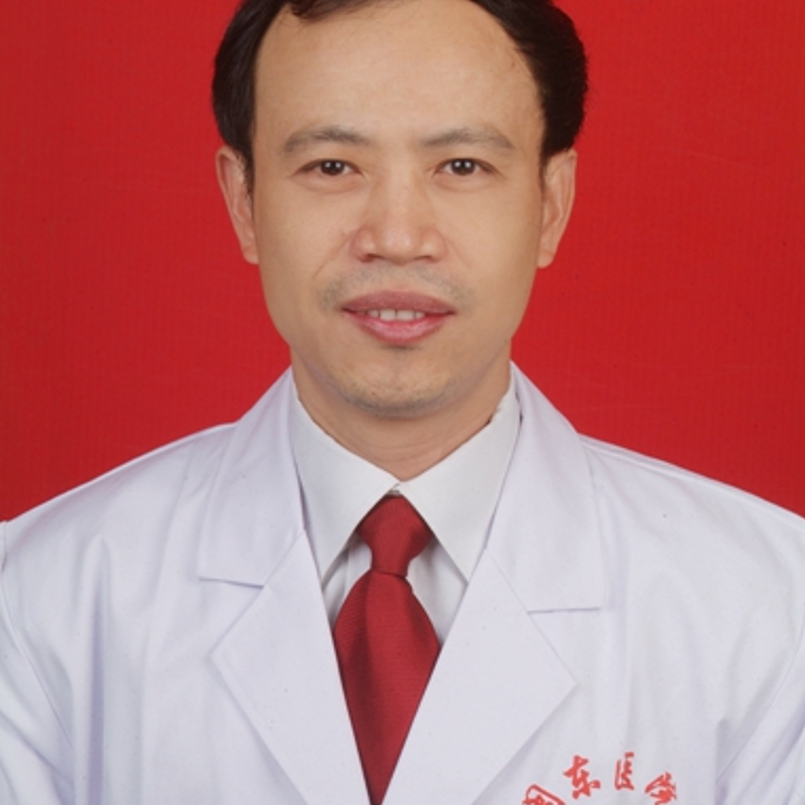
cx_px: 400
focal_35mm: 154
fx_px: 4052
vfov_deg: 11.3
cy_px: 422
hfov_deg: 11.3
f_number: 16
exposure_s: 1/90
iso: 100
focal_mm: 80
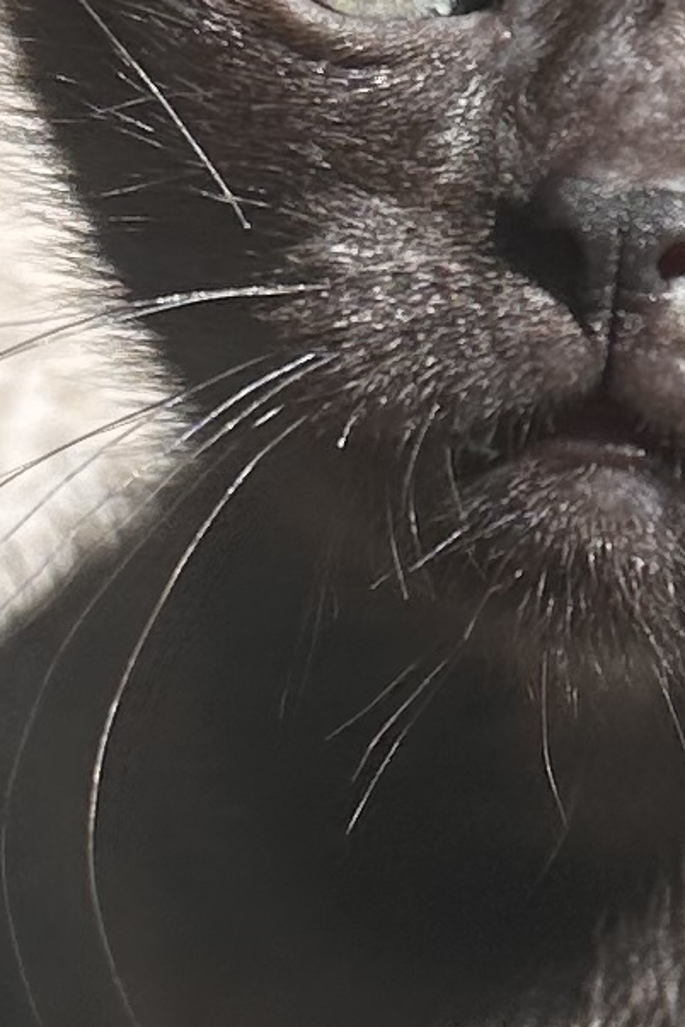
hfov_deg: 8.1
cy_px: 800
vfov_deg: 12.3
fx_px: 4766
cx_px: 803
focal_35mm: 167
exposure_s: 1/1119
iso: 80
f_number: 1.78
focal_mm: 6.86
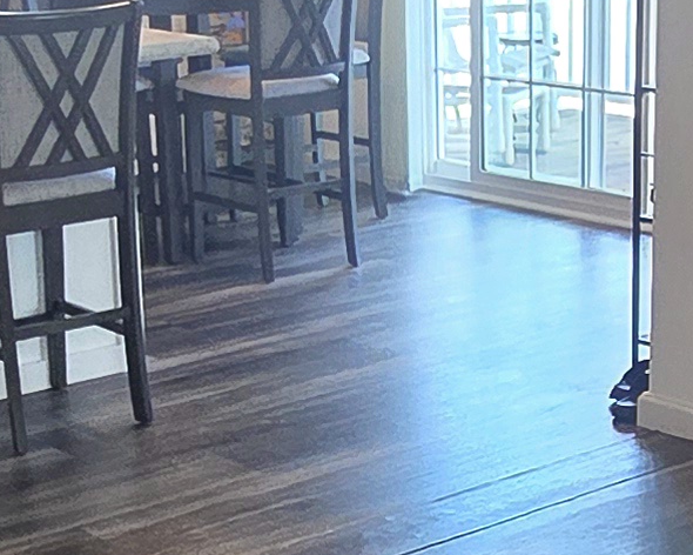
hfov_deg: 22.2
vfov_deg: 17.8
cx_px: 366
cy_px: 417
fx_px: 1764
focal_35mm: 86
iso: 250
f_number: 2.2
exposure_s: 1/120
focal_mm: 2.2
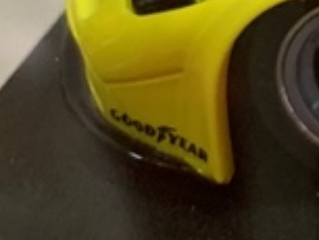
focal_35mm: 174
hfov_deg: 9.3
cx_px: 915
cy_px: -317
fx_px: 1605
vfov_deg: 8.0
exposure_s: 1/50
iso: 160
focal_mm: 4.25
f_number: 1.8
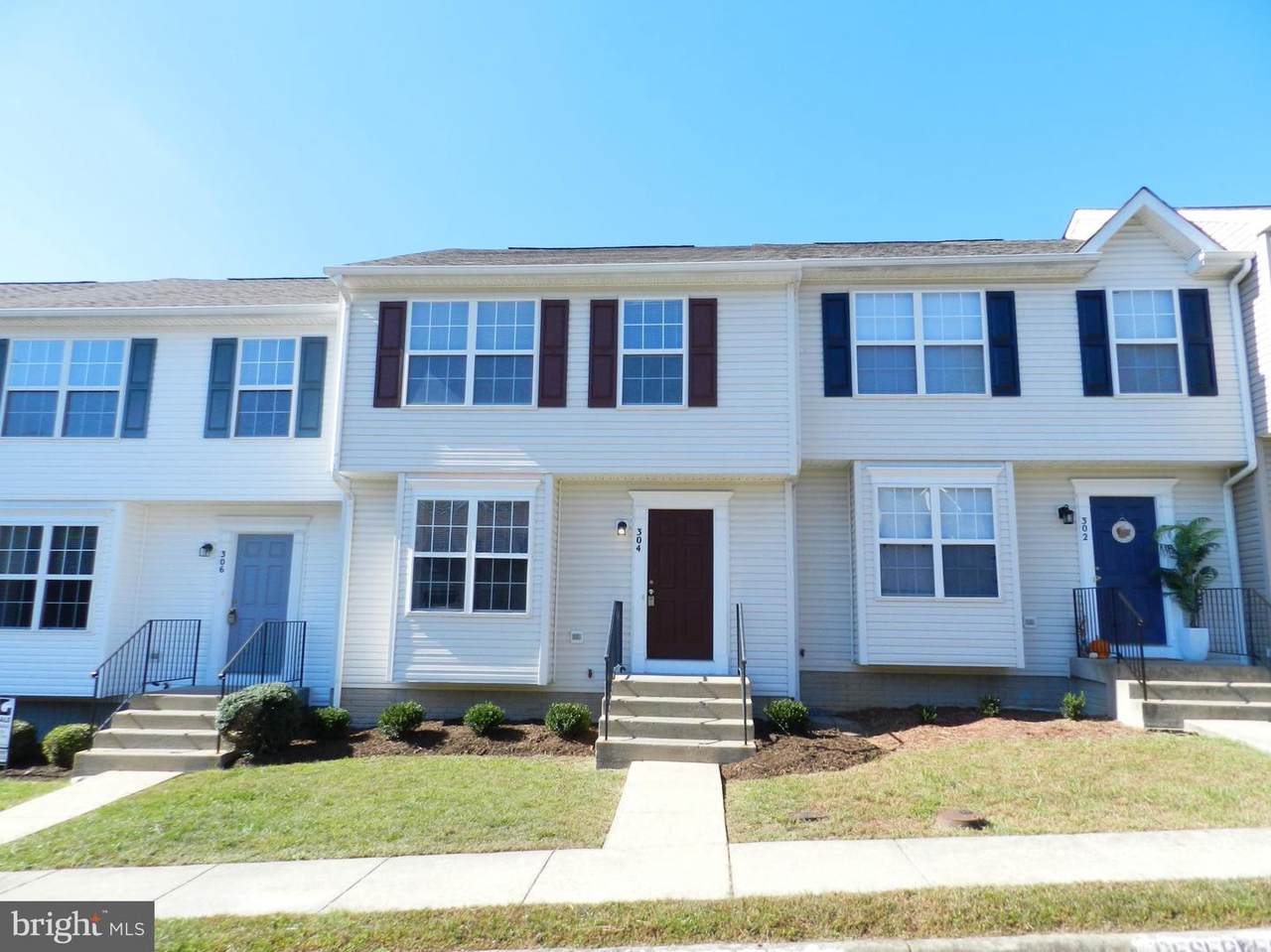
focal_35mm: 23
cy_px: 476
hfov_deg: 73.9
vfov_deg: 58.8
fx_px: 844
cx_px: 636
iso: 160
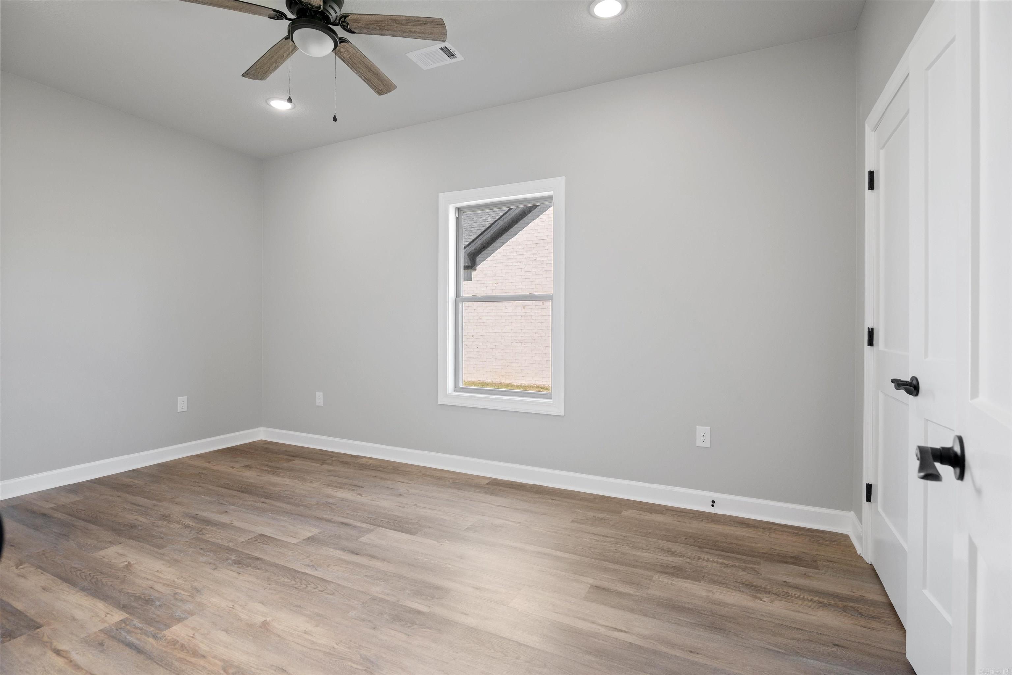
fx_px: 450
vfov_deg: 73.7
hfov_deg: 96.7
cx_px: 506
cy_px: 338
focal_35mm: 16
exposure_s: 1/50
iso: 1000
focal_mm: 16
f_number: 5.6
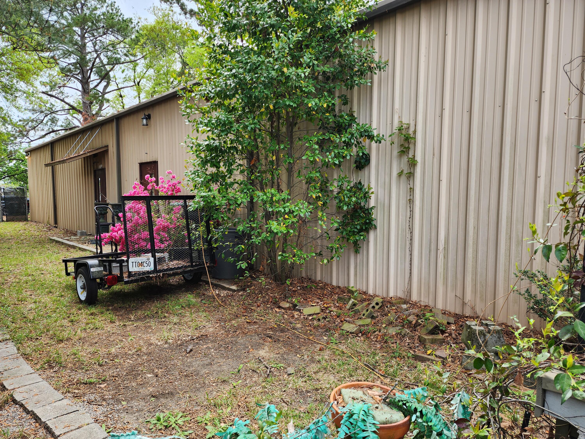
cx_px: 292
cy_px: 220
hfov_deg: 73.9
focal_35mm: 23
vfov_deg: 58.9
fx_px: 389
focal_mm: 6.4
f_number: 1.8
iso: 16
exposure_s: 1/180
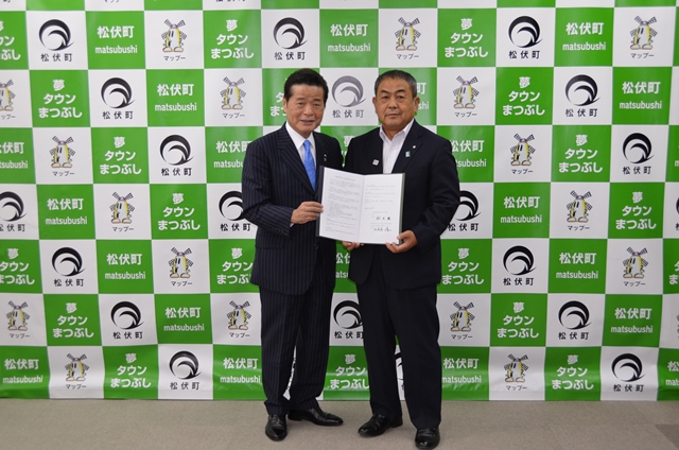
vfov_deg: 30.7
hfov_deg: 45.0
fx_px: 819
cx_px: 340
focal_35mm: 44
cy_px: 225
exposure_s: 1/60
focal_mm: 29
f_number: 4
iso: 400
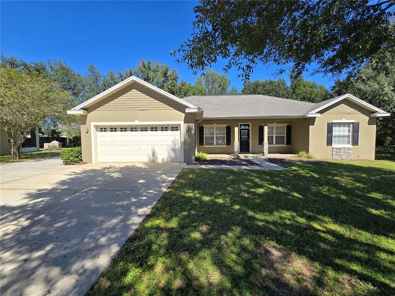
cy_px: 148
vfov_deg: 89.9
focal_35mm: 13
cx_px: 198
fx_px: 148
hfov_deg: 106.2
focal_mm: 2.2
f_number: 2.2
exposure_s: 1/1874
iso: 50
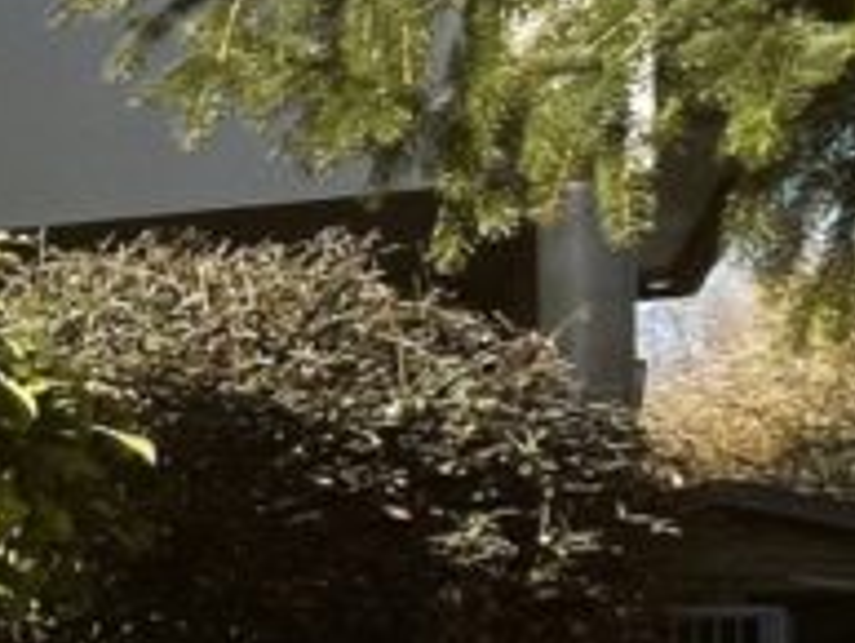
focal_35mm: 87
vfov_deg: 16.7
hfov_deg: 12.4
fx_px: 2150
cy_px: 590
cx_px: -1551
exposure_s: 1/1508
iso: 32
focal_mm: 1.54
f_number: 2.4
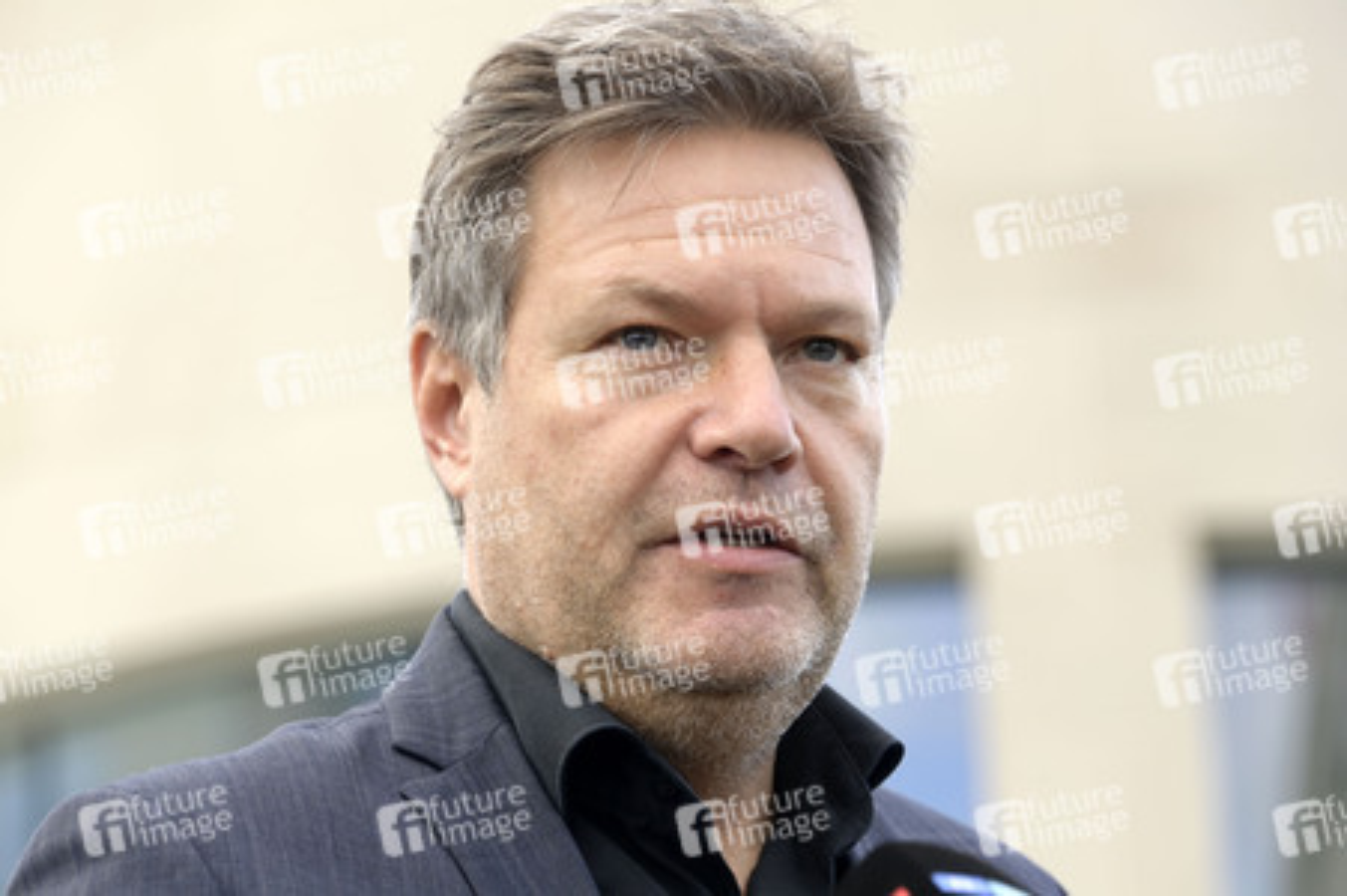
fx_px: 8599
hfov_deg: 9.0
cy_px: 448
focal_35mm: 230
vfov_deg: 6.0
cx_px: 674
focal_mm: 230
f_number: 8
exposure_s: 1/250
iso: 800
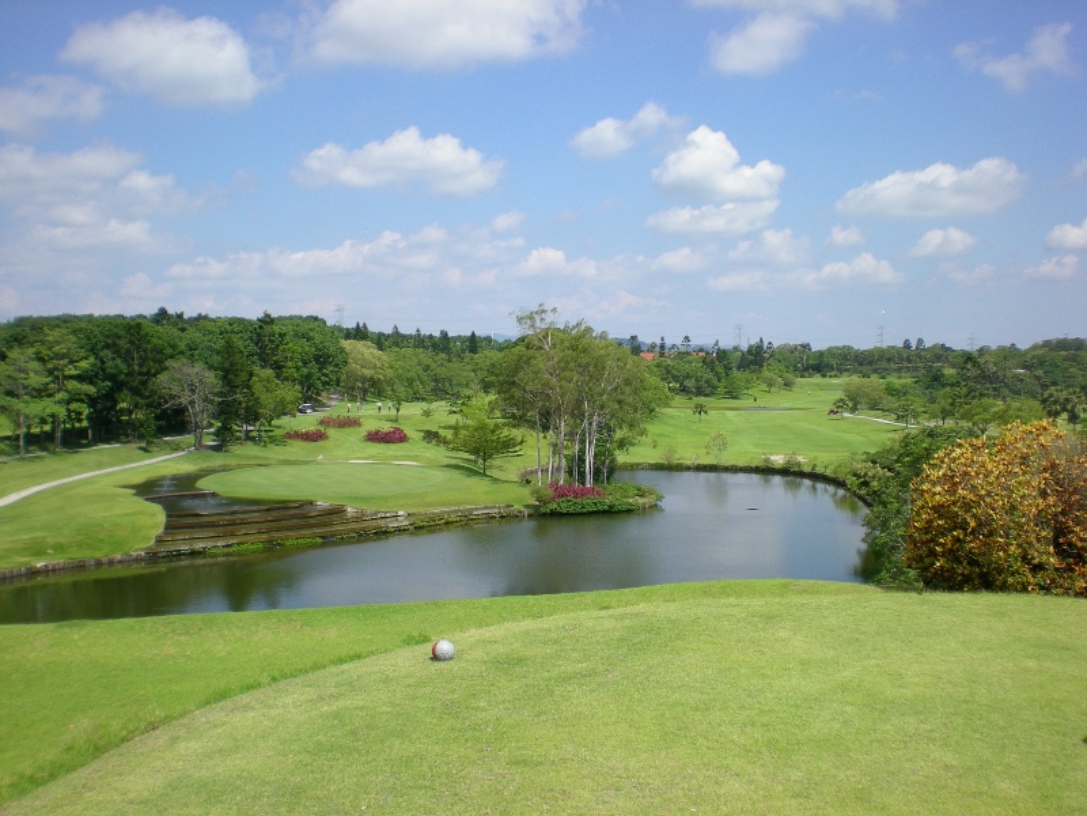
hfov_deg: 49.0
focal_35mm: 38
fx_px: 1193
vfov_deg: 37.7
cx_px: 544
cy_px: 408
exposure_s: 1/389
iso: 50
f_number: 4.6
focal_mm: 6.3
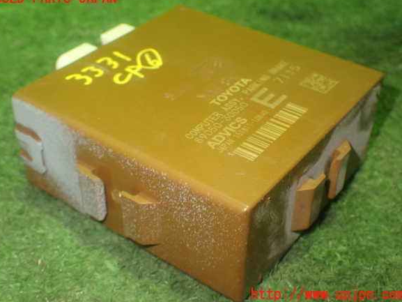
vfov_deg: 28.0
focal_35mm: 52
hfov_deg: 36.8
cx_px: 199
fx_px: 604
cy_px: 146
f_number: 3.2
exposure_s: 1/30
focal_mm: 9.01
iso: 800
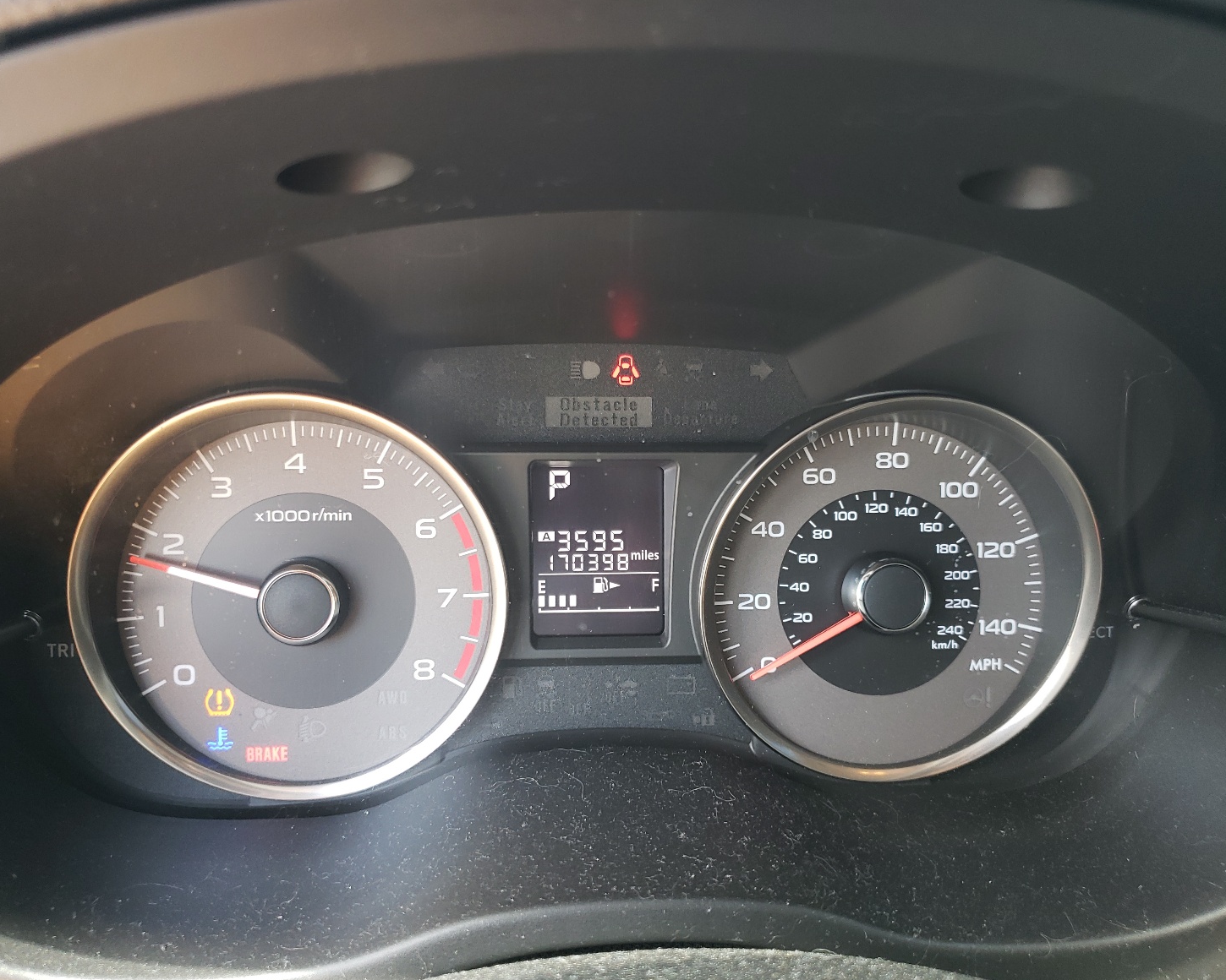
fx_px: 1016
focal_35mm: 28
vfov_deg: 51.5
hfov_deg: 62.1
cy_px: 490
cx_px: 565
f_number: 1.5
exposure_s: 1/60.2
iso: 75
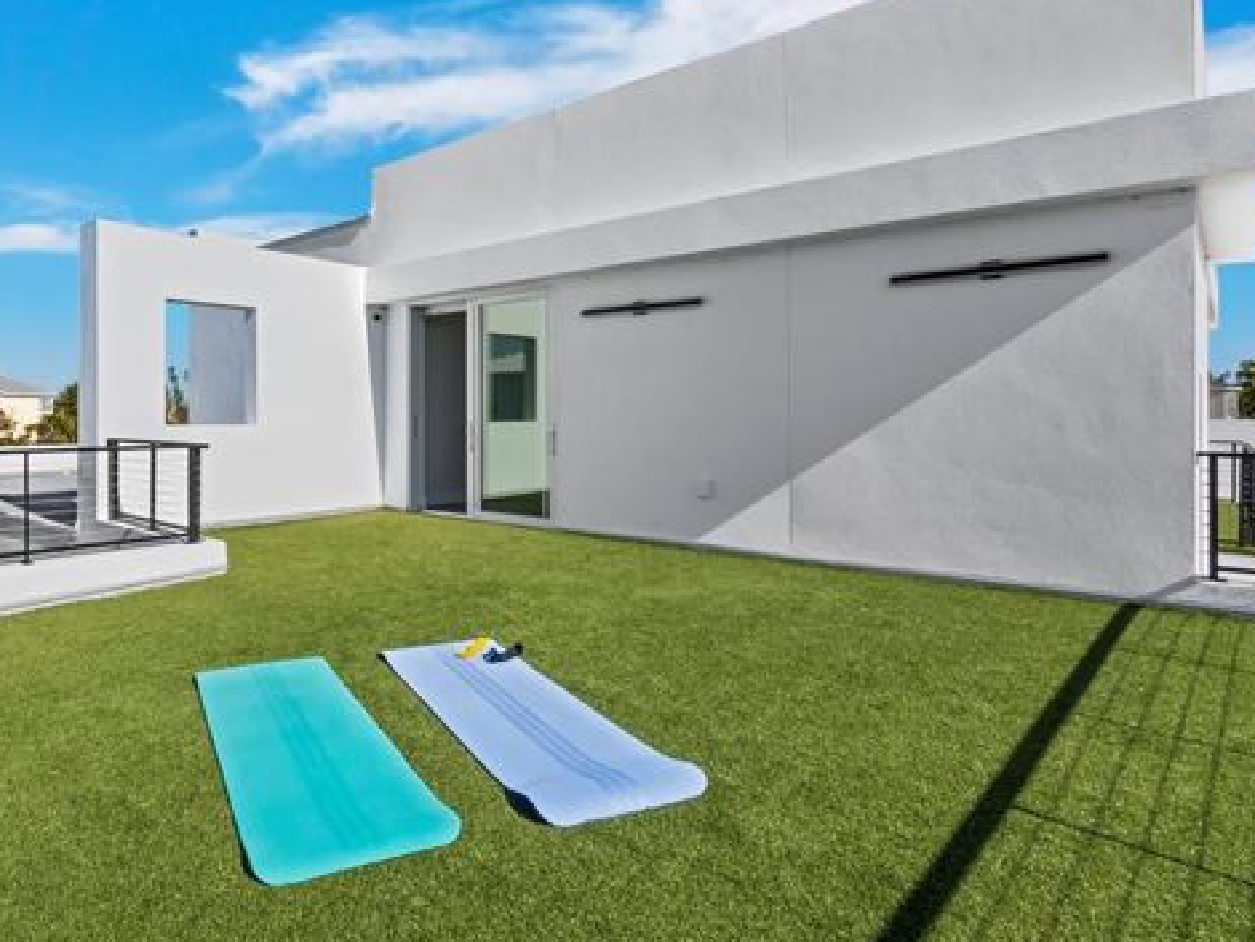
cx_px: 442
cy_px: 418
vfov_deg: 63.3
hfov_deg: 77.0
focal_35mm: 21
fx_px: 762
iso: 320
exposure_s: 1/320
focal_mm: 7
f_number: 13
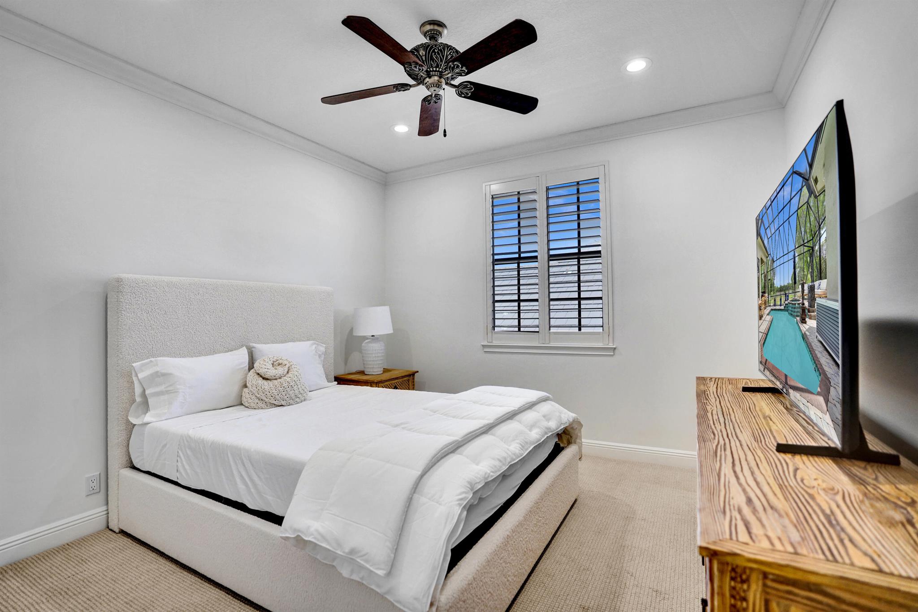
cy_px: 306
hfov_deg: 96.7
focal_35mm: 16
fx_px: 408
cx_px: 459
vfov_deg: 73.7
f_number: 2.8
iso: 800
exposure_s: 1/800
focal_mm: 16
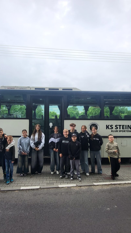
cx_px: 56
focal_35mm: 19
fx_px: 117
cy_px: 117
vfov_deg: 89.6
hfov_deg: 58.1
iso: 32
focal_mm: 1.74
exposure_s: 1/617
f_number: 2.2
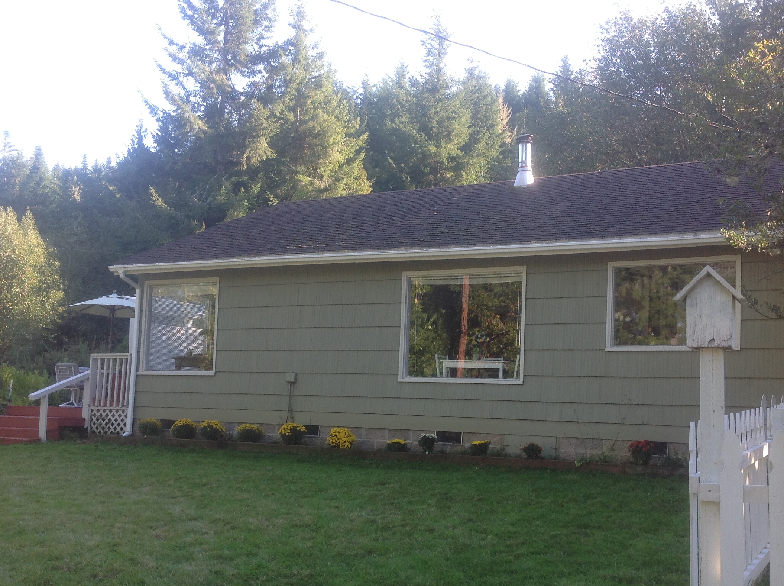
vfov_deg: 33.4
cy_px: 346
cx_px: 409
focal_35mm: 43
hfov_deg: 43.9
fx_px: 972
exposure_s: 1/195
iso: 50
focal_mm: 4.28
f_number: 2.4
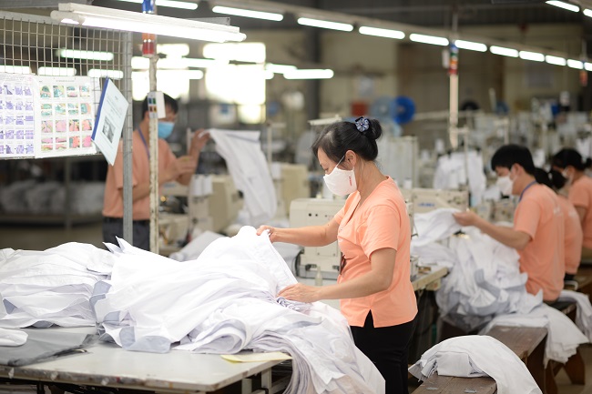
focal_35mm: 85
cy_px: 197
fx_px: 1397
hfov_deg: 23.9
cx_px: 296
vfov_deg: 16.1
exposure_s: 1/200
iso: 250
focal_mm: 85
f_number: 2.2
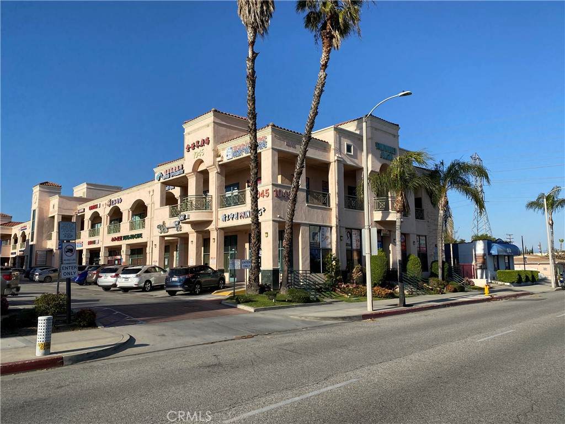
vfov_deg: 53.1
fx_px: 424
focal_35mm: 26
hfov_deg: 67.3
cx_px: 282
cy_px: 212
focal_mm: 4.25
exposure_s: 1/3205
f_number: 1.8
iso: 32
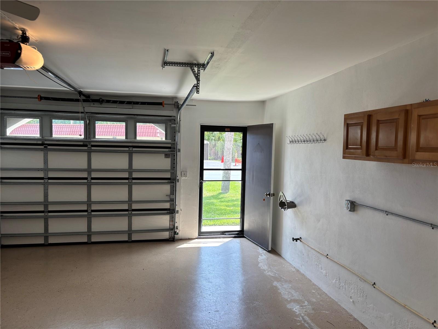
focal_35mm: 26
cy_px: 164
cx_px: 219
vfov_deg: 53.1
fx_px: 329
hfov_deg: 67.3
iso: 40
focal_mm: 5.96
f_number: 1.6
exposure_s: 1/205
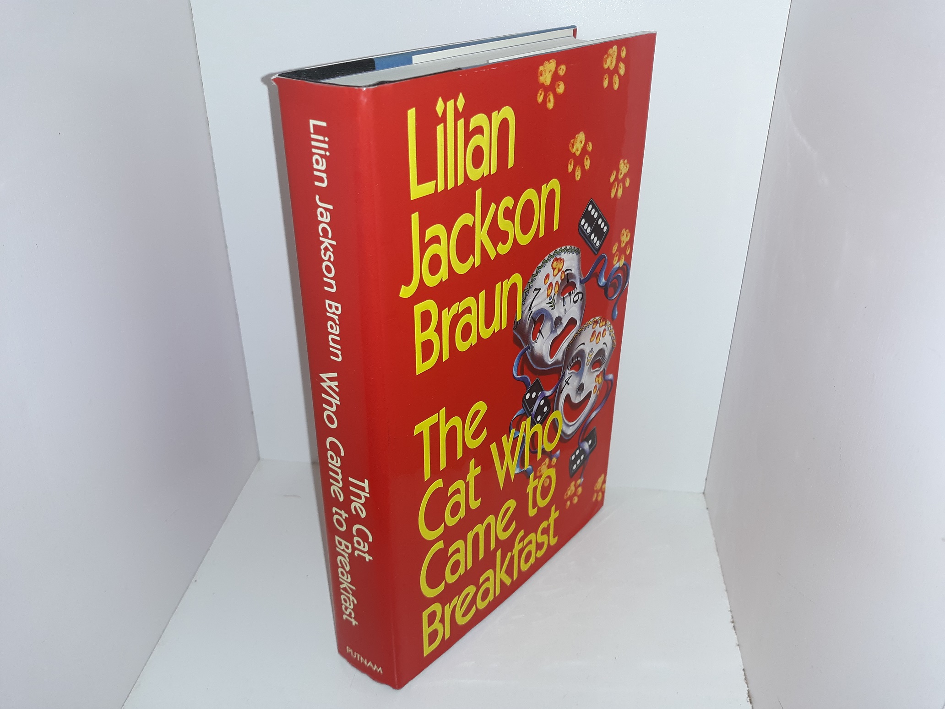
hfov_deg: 63.4
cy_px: 354
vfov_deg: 49.7
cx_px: 472
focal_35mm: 28
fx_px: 764
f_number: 1.7
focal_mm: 3.7
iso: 40
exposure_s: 1/120
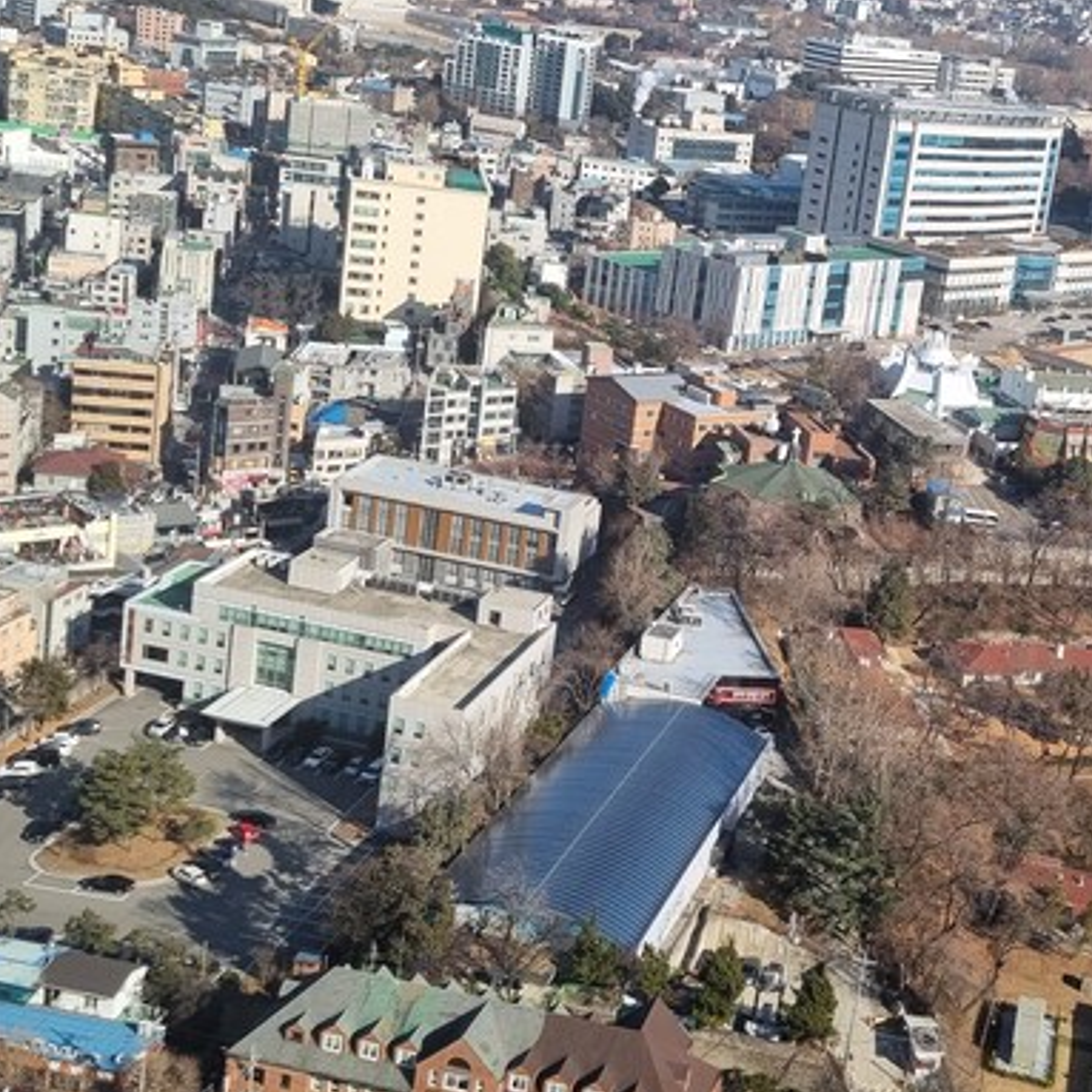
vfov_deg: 31.4
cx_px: 978
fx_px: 1927
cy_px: 381
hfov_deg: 30.3
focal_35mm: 54
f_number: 1.8
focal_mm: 5.4
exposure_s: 1/2680
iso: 50
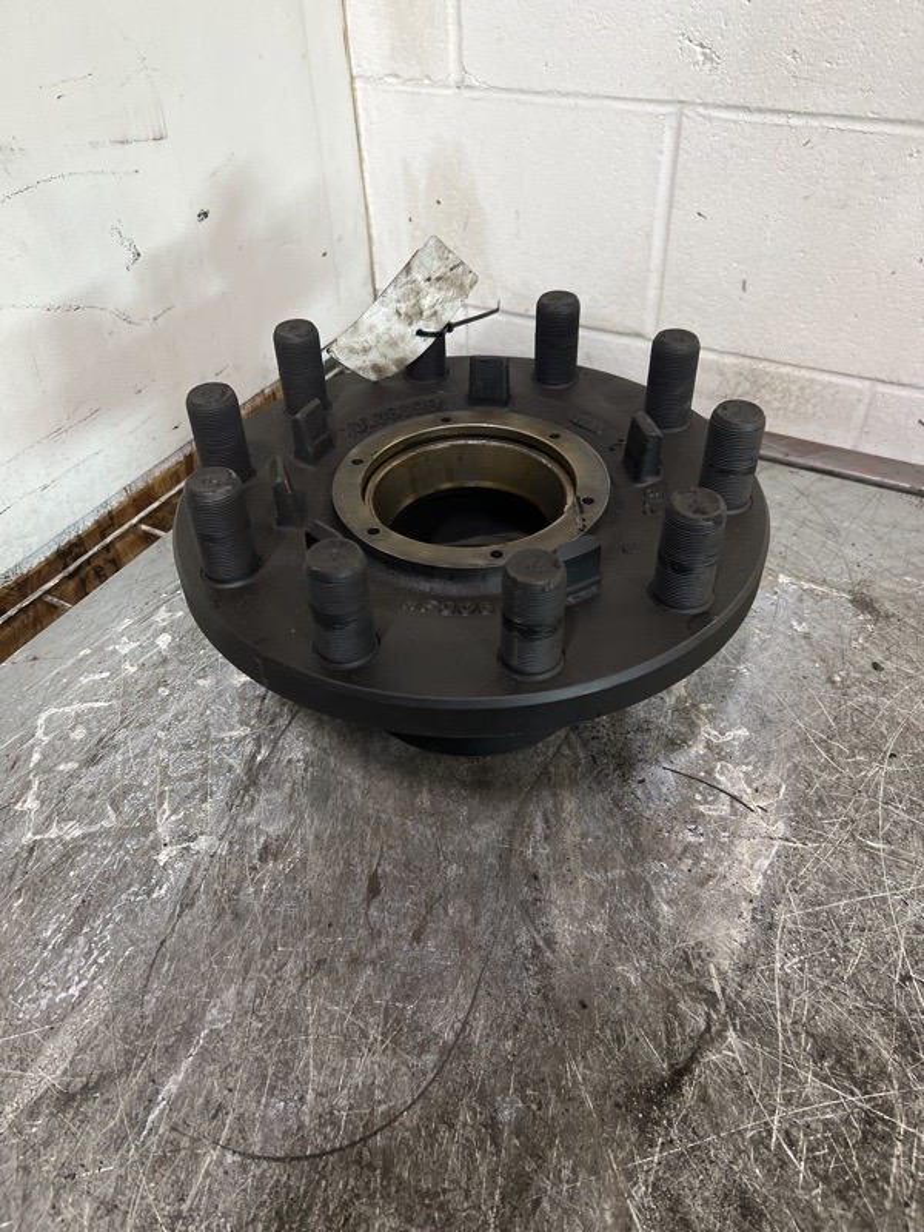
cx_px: 462
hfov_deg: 53.1
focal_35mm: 26
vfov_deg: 67.3
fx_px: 925
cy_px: 616
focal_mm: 5.7
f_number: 1.5
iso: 250
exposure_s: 1/60
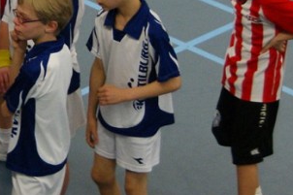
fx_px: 1277
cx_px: 17
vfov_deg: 8.7
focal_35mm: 157
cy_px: 114
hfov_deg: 13.0
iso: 800
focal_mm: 40
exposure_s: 1/100
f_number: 4.5
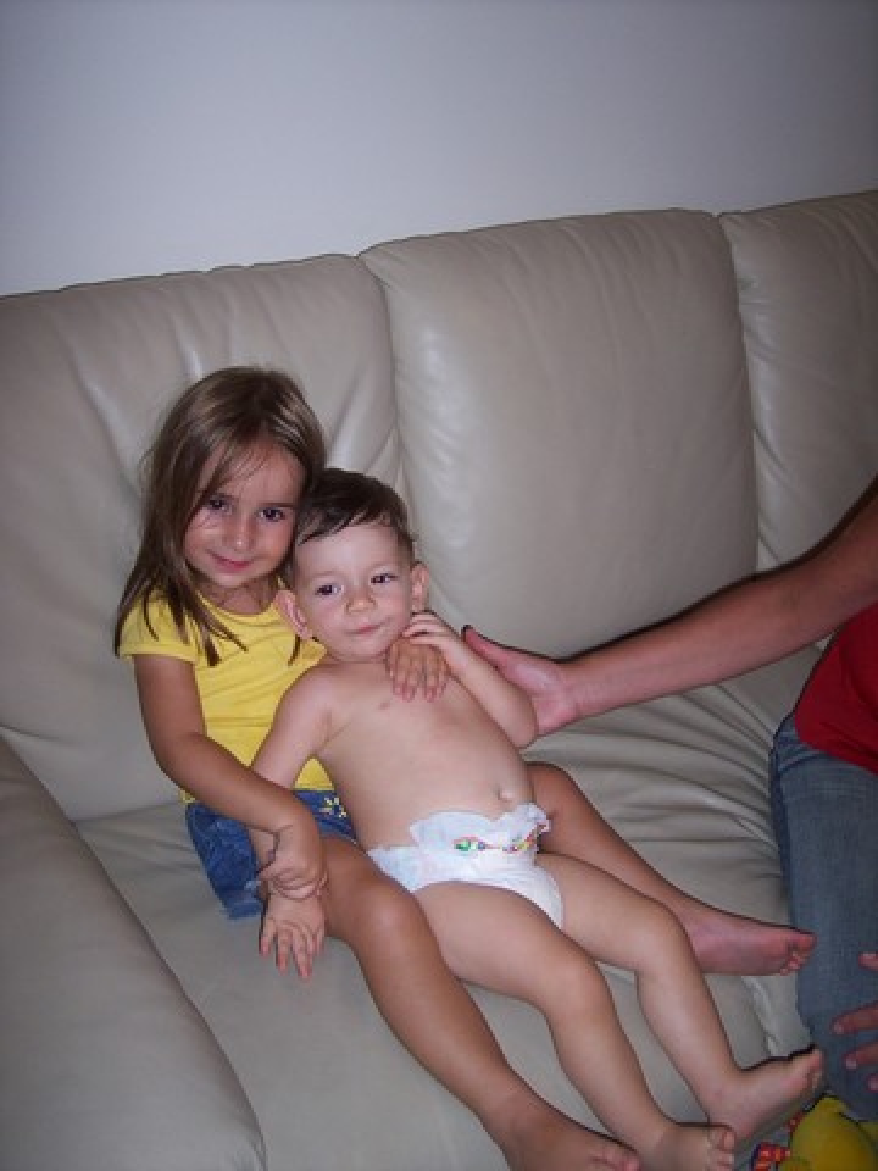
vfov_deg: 47.9
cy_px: 586
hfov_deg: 36.8
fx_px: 1319
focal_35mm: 39
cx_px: 439
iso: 100
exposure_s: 1/60
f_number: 2.8
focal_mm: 8
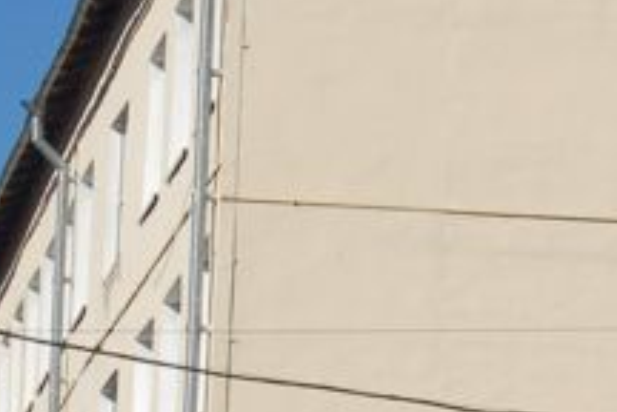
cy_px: 618
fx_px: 6276
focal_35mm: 366
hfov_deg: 5.6
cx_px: 737
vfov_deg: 3.7
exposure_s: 1/400
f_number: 10
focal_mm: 55
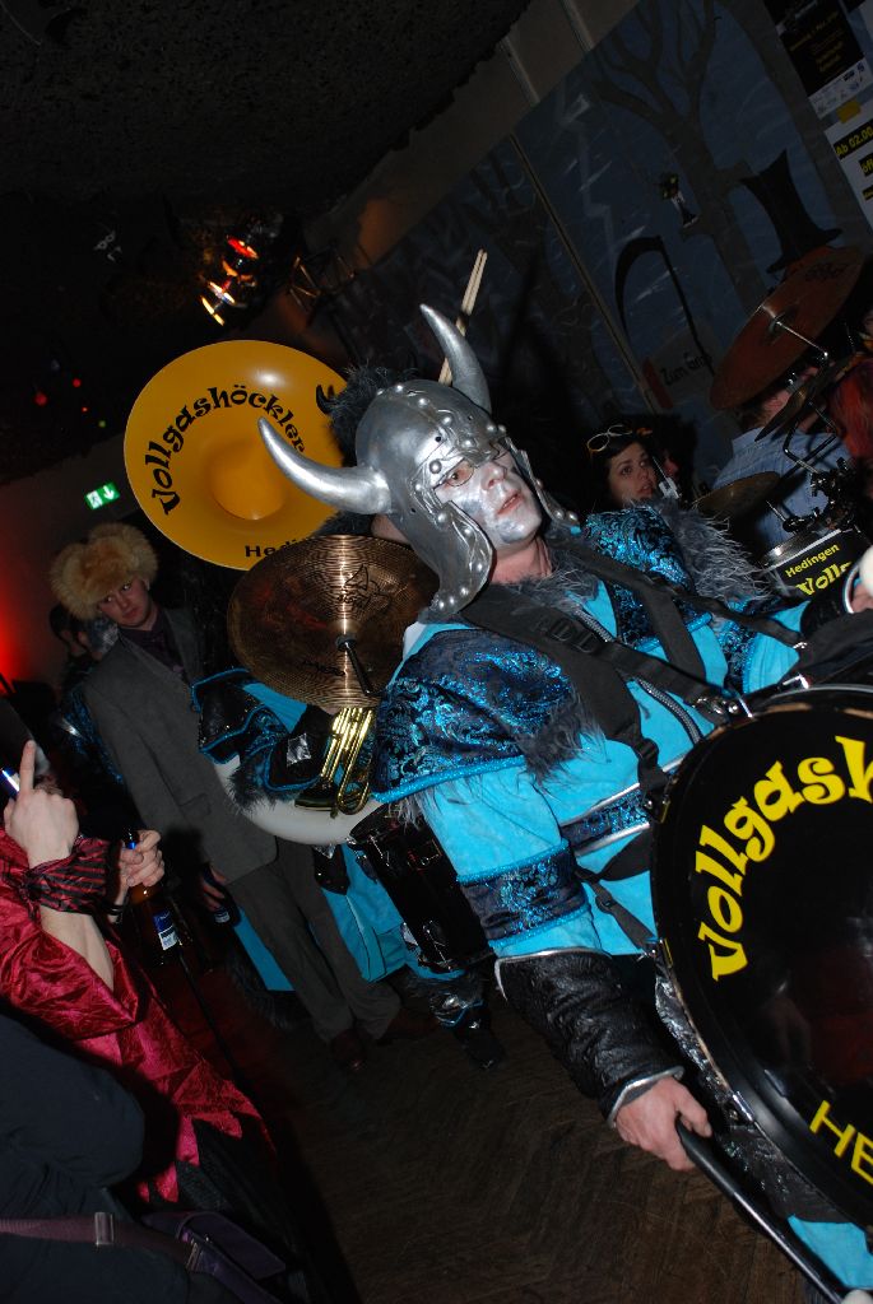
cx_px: 436
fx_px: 1524
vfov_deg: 46.4
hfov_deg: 32.0
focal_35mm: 42
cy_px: 652
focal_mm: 28
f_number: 4
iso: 200
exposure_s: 1/60
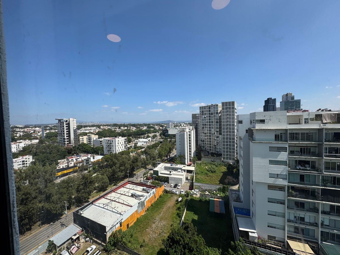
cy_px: 128
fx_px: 138
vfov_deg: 85.7
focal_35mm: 14
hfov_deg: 102.1
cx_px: 170
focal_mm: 2.22
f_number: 2.2
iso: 40
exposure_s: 1/1976
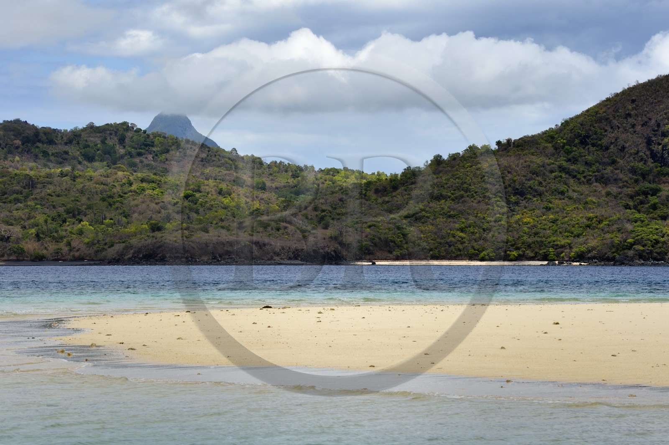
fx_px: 2414
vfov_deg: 10.5
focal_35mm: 130
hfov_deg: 15.8
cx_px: 334
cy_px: 222
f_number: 13
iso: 200
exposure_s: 1/320
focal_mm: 130
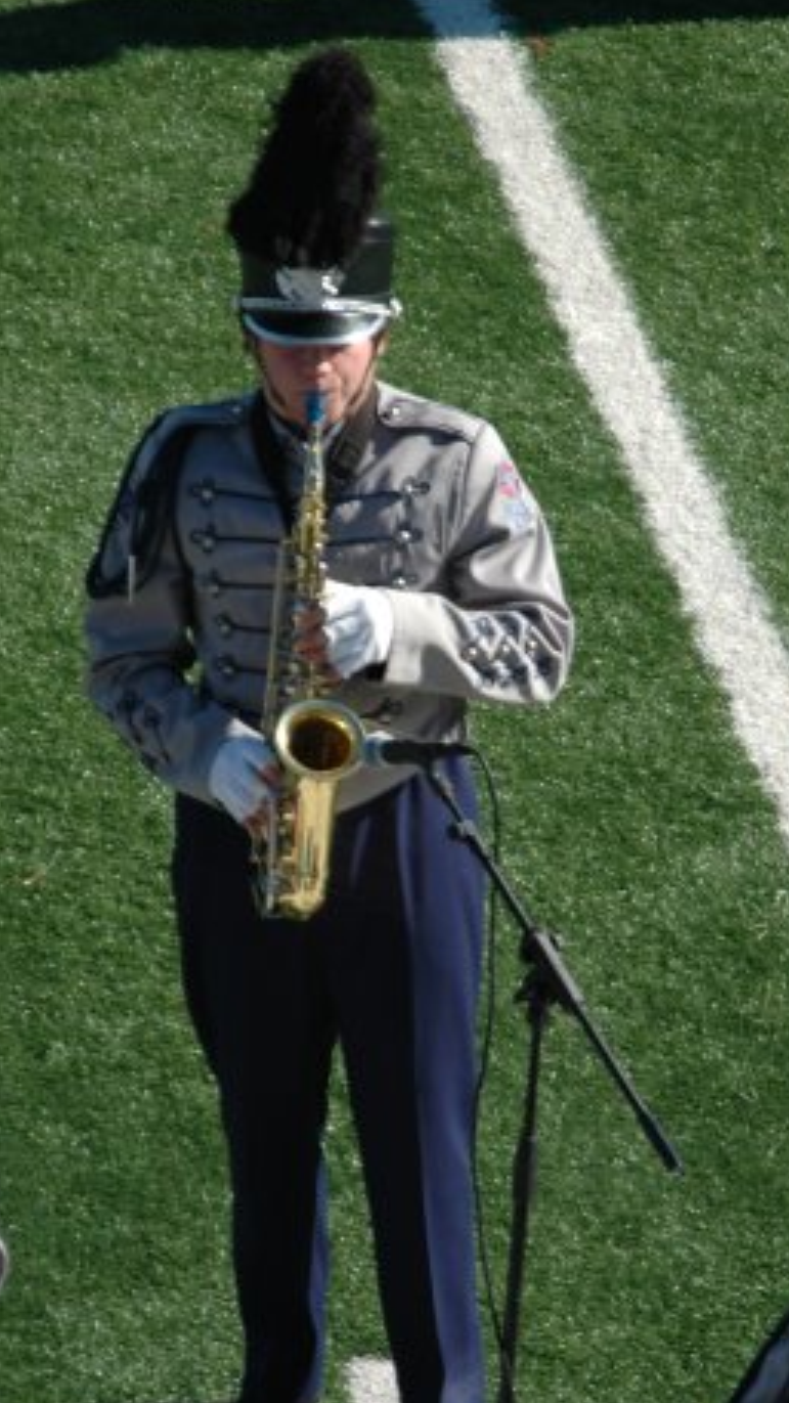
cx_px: 364
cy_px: 639
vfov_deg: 2.6
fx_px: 30690
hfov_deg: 1.5
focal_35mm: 825
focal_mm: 400
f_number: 5.6
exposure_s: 1/640
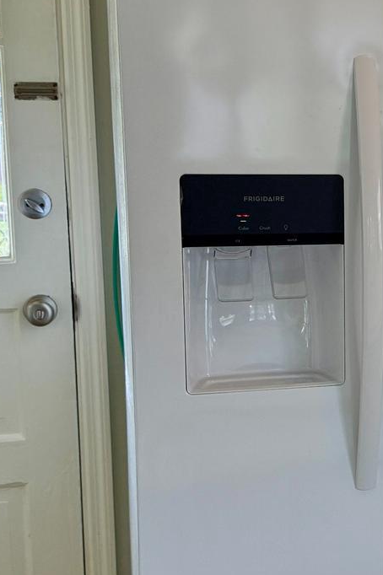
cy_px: 314
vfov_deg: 27.0
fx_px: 1198
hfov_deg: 17.0
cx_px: 515
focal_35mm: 75
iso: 160
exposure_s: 1/150
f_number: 1.78
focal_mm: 6.76
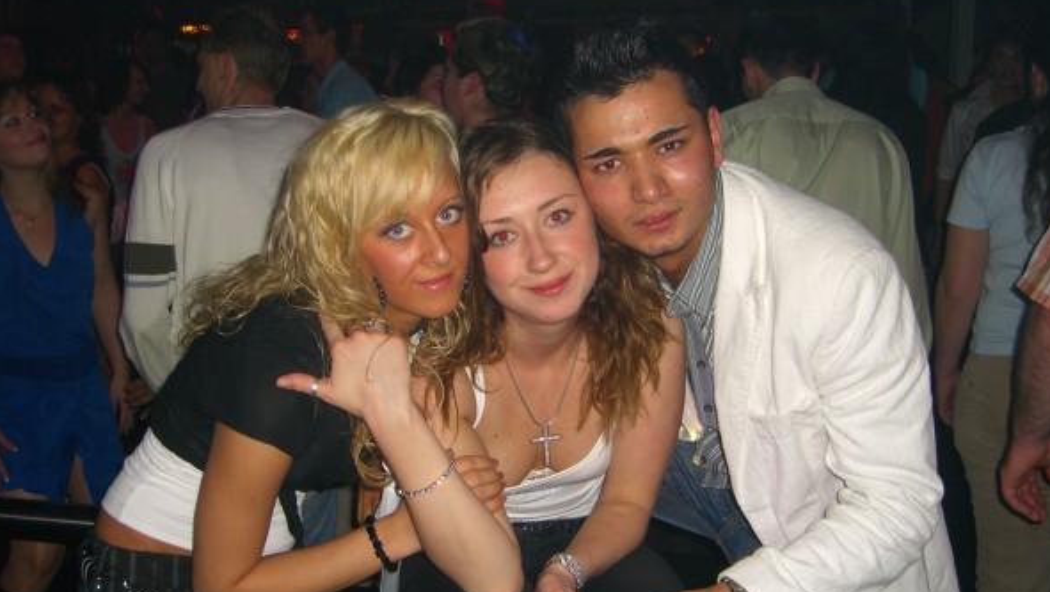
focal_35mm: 42
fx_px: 1170
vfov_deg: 28.4
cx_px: 528
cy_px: 320
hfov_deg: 48.3
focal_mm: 7.9
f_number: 2.8
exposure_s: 1/60
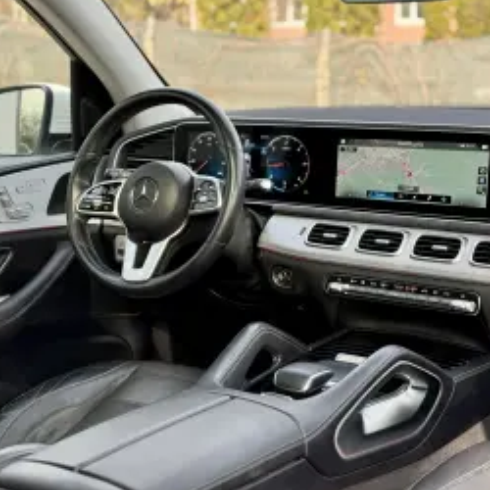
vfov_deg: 28.2
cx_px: 269
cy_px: 239
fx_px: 977
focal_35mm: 61
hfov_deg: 28.1
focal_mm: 6.76
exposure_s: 1/418
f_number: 1.78
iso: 80
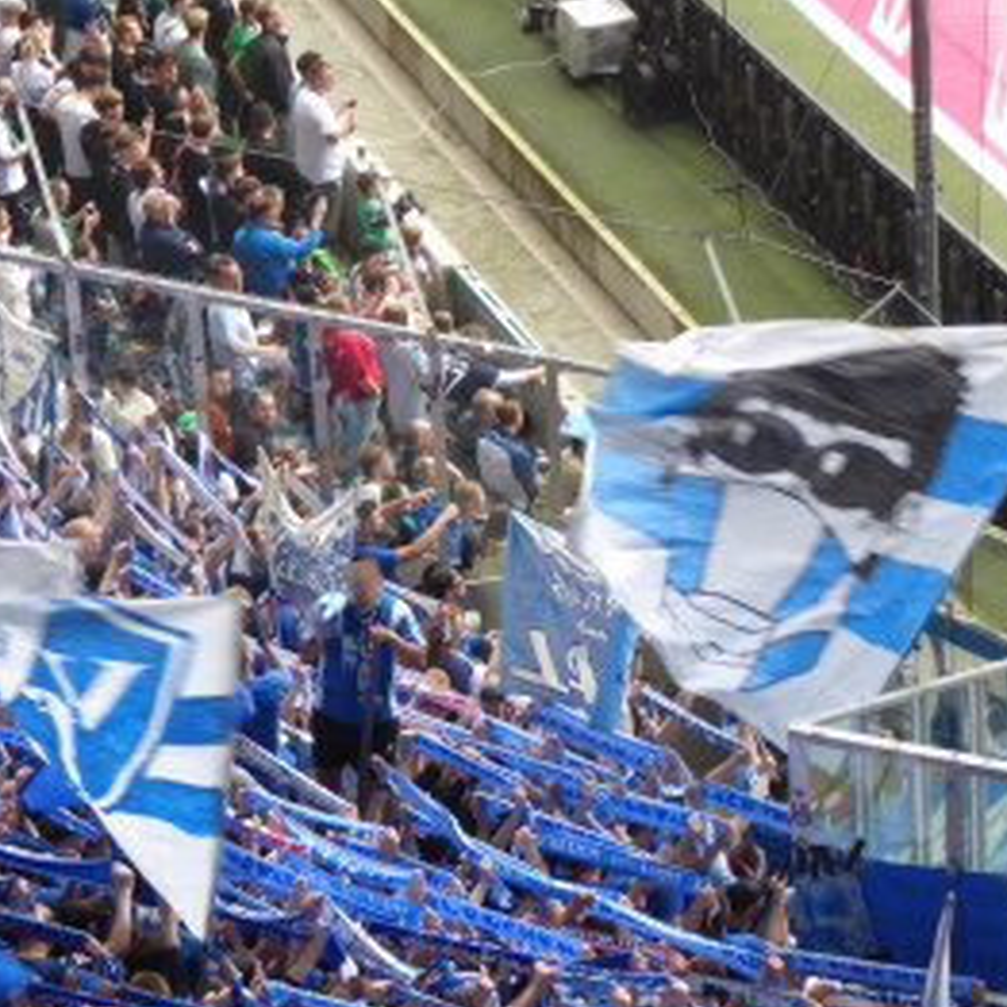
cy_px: 450
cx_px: 177
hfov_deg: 10.8
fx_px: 5299
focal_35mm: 161
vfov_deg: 10.9
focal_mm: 19
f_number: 5.1
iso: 160
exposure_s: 1/60
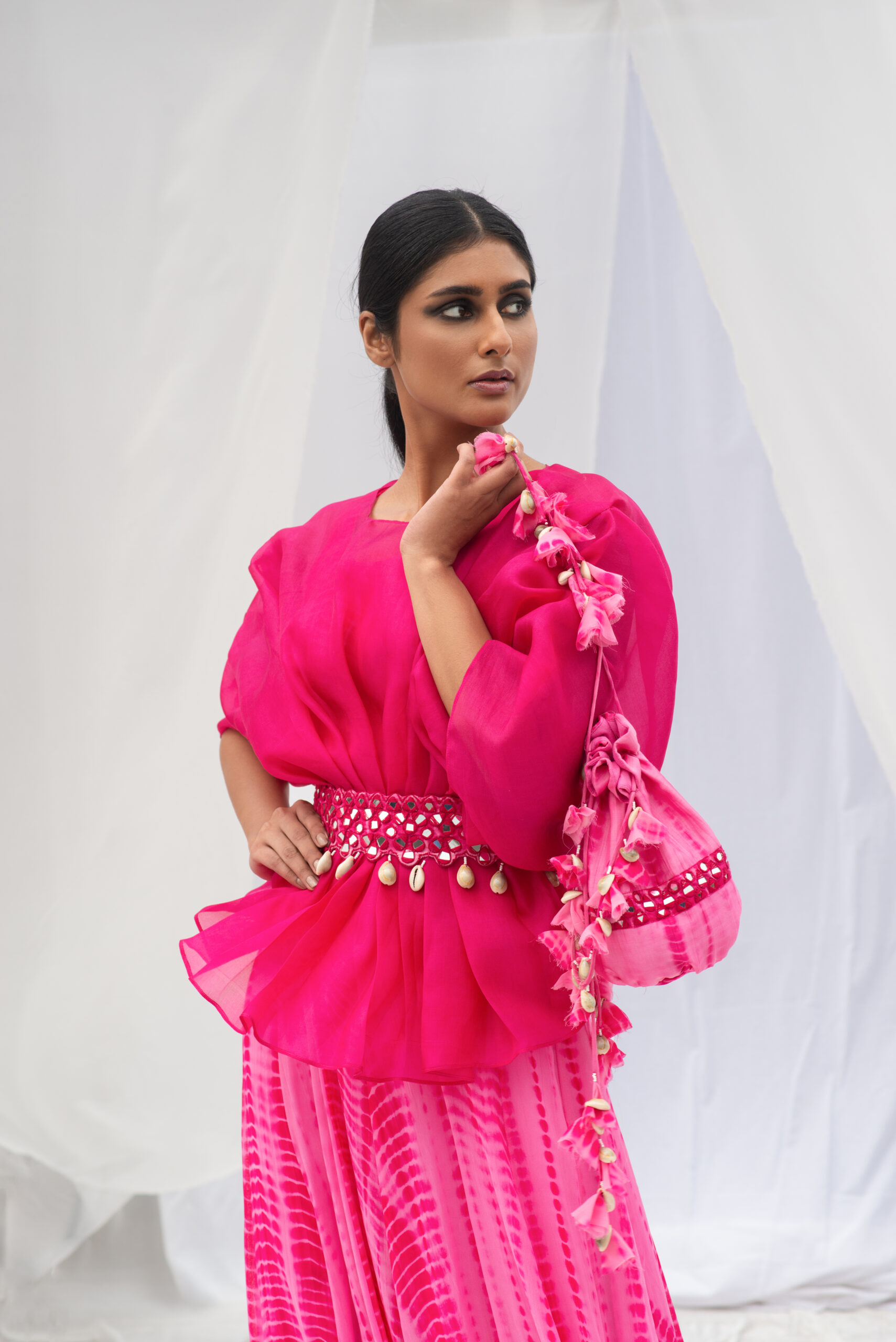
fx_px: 3170
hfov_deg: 16.1
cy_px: 671
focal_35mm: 85
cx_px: 448
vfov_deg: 23.9
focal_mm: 85
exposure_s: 1/160
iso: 250
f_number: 7.1
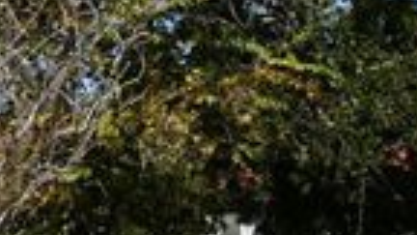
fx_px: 2068
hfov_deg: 10.9
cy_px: 409
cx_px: -281
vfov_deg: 6.4
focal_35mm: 187
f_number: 9
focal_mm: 20
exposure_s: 1/320
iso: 100
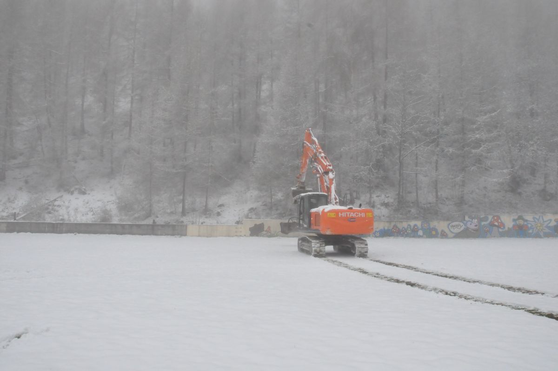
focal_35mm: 27
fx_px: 418
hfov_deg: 67.4
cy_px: 186
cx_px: 279
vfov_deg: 47.8
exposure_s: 1/1000
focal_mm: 18
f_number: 16
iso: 3200
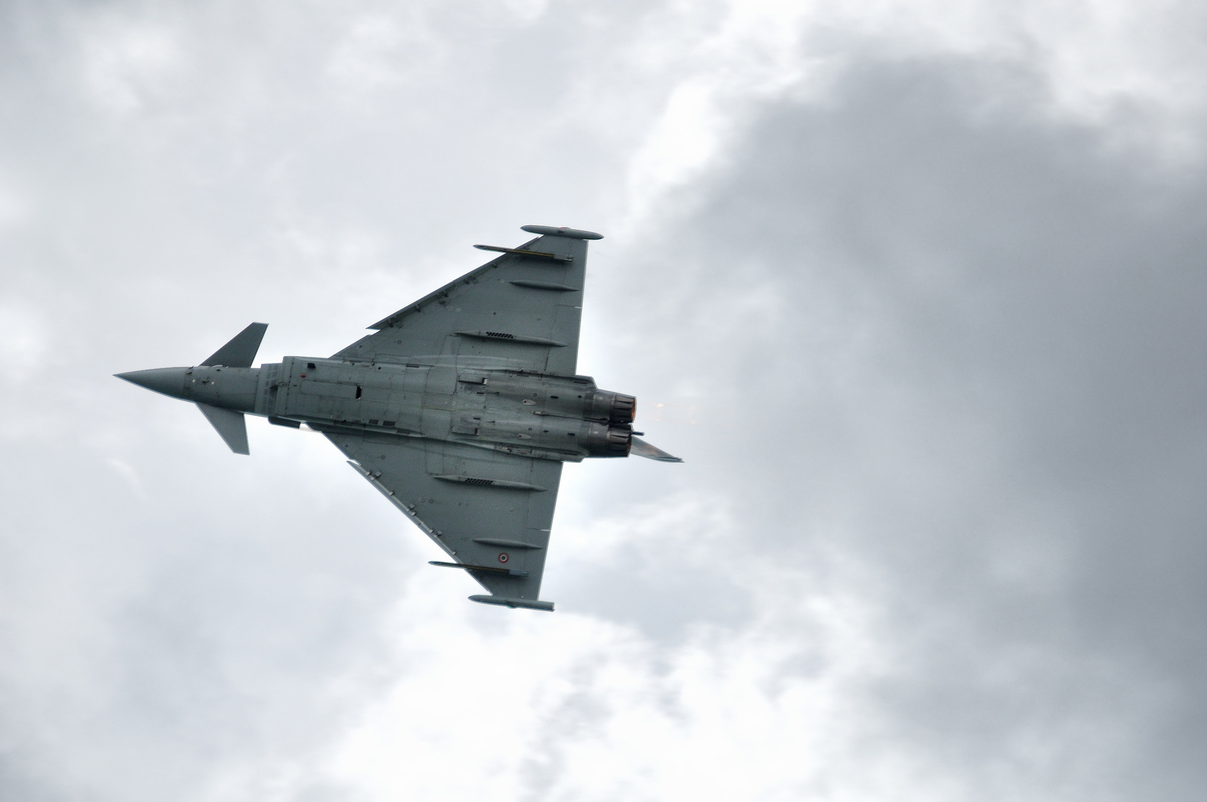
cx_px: 604
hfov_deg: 4.6
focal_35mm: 450
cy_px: 401
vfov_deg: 3.0
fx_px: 15069
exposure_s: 1/1000
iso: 200
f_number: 8
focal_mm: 300
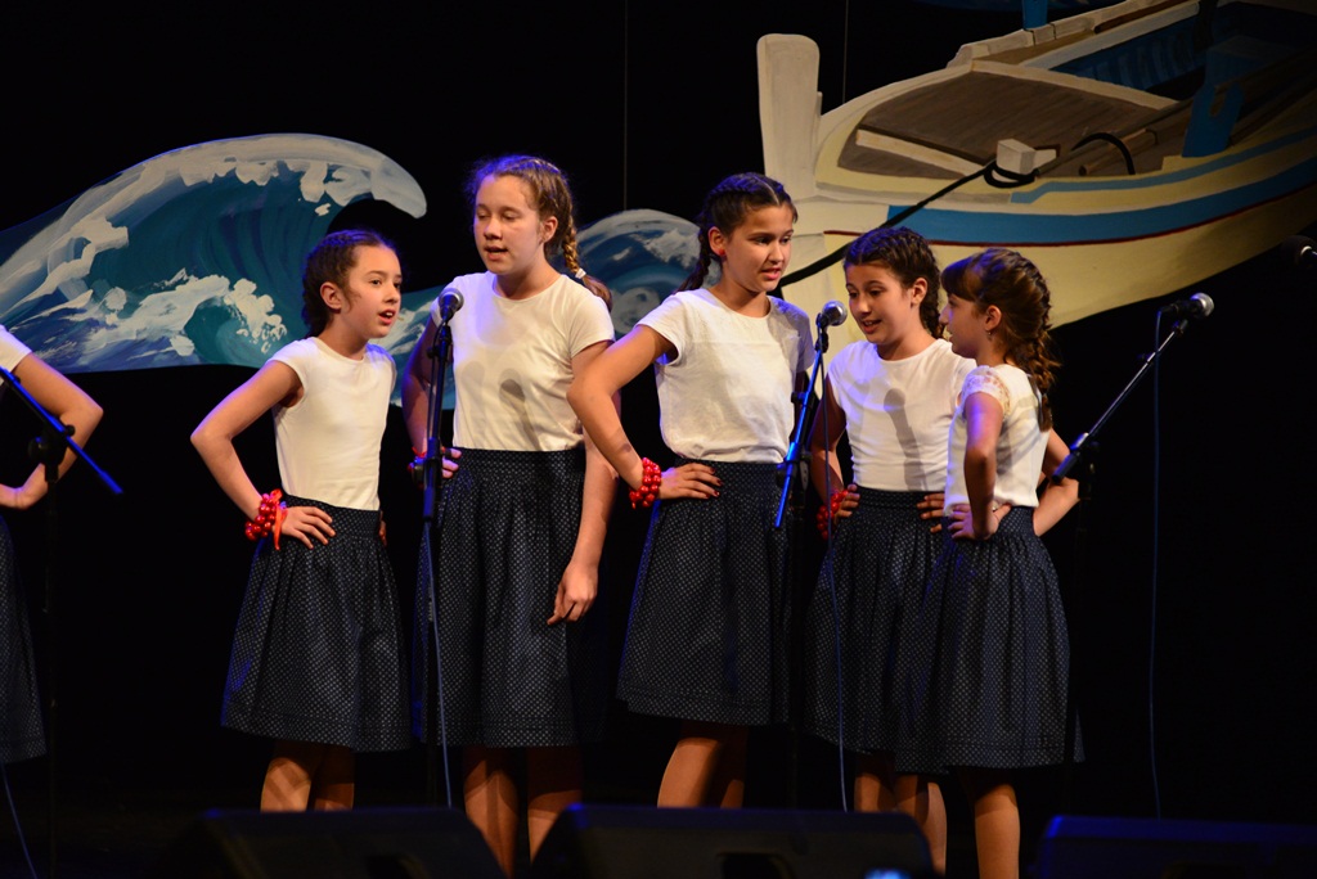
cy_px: 440
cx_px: 658
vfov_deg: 6.9
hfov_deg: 10.3
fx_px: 7320
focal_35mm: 200
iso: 2000
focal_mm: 200
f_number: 2.8
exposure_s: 1/320
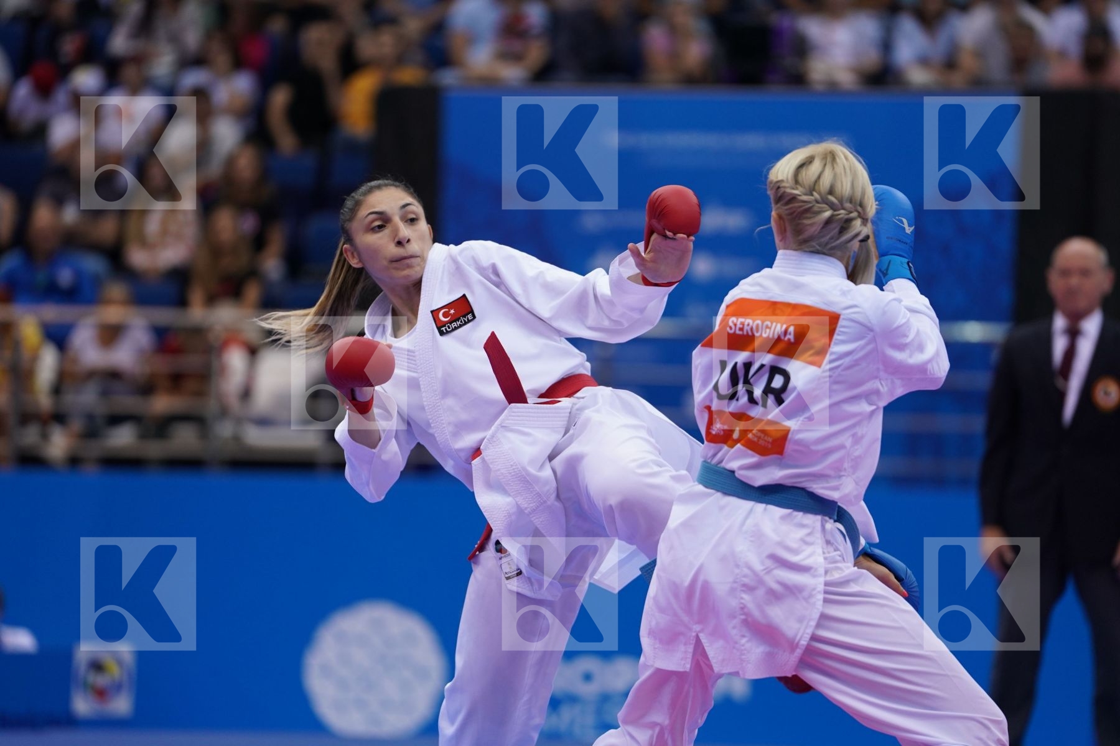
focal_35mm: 200
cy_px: 373
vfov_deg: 6.9
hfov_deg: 10.3
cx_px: 560
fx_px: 6222
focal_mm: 200
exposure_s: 1/1000
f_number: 2.8
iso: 1250
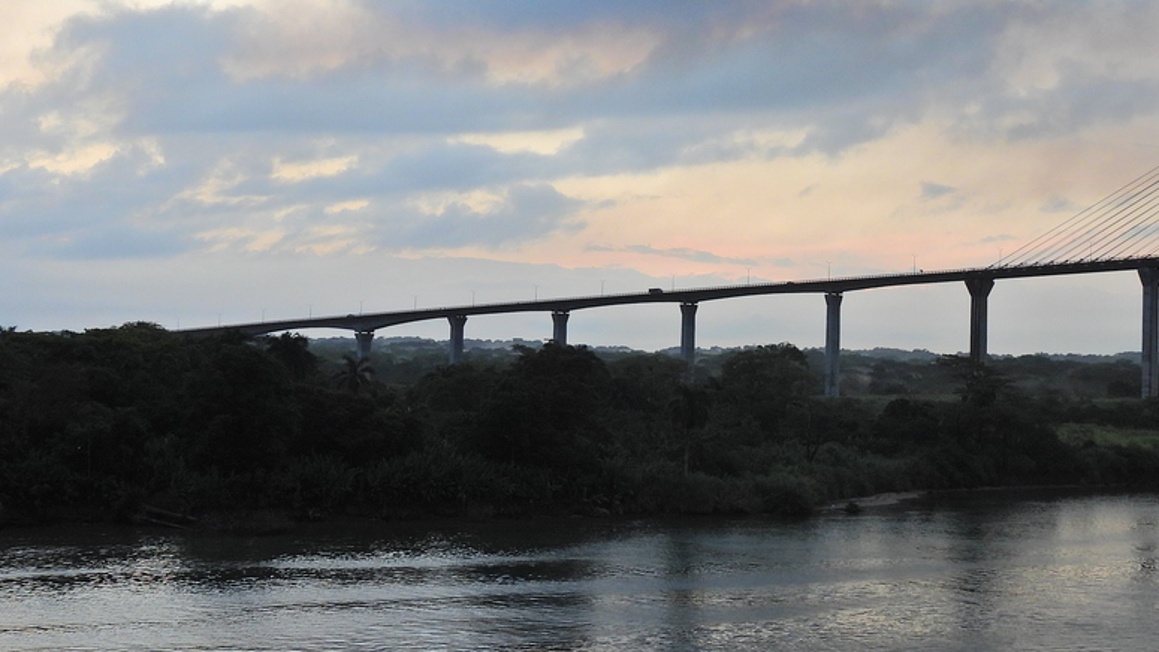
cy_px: 254
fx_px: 1936
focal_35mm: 63
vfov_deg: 19.1
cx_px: 731
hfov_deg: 33.1
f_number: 3.2
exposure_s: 1/160
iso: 100
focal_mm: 6.2
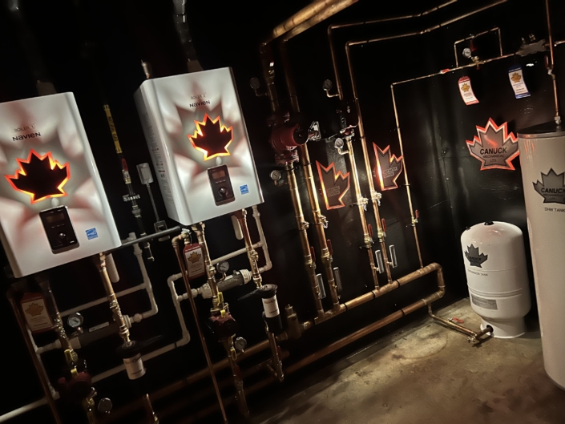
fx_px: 424
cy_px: 212
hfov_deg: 67.3
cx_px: 282
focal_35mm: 26
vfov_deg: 53.1
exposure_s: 1/12
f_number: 1.5
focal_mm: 5.7
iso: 640
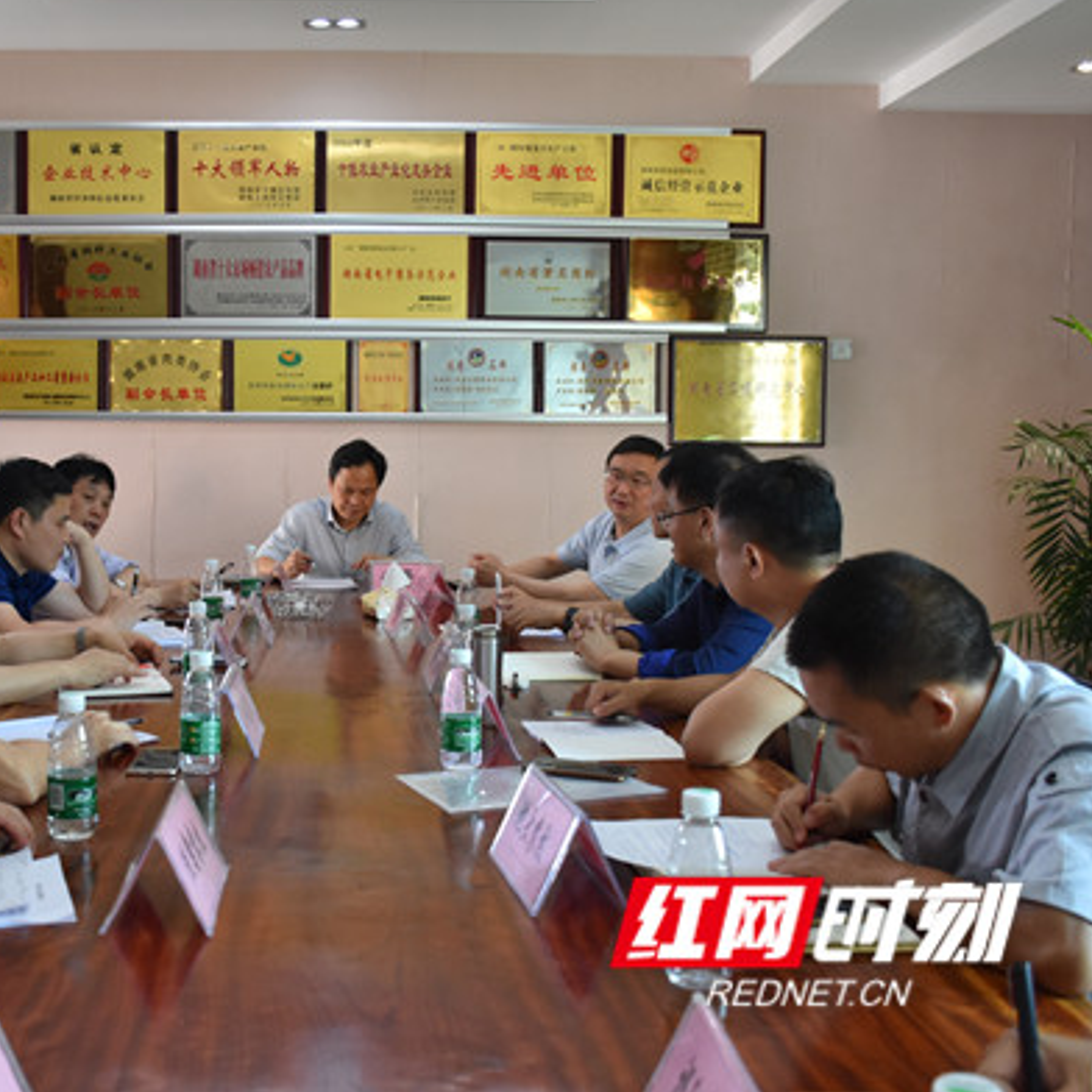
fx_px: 1392
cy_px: 538
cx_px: 351
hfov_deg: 42.2
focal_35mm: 39
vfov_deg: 42.8
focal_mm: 20
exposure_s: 1/60
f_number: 4
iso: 800
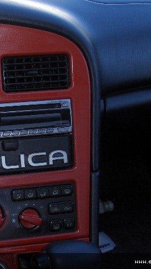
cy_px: 134
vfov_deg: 37.2
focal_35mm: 56
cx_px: -3
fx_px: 399
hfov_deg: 20.7
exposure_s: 1/60
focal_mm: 6.4
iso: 100
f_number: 4.5
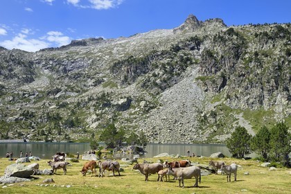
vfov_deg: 36.9
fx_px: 291
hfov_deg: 53.1
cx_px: 146
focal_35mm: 36
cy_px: 97
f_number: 11
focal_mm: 36
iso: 200
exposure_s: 1/250
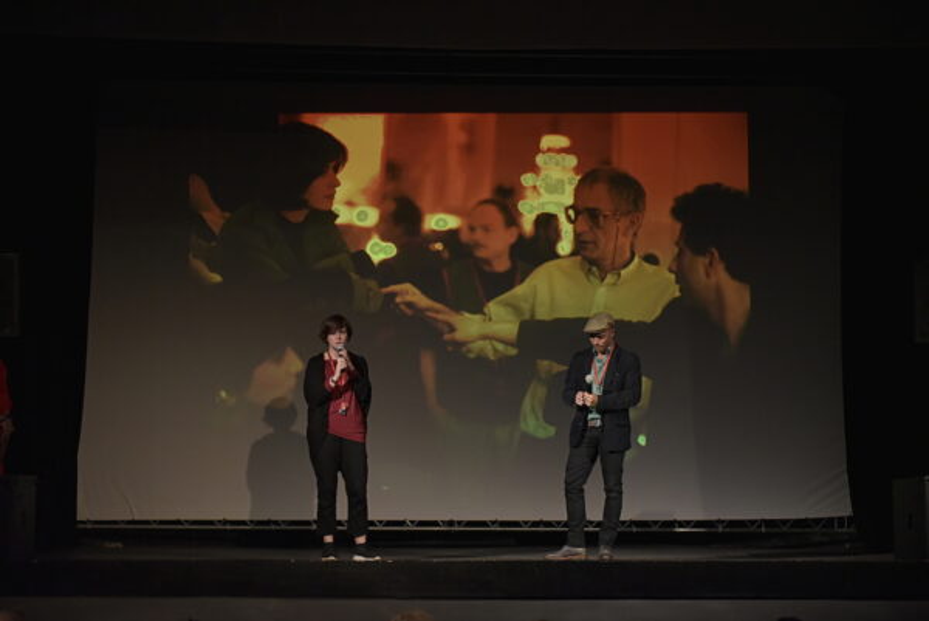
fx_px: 1808
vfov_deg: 19.5
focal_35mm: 70
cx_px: 464
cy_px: 310
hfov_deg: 28.8
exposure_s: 1/400
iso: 5000
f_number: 2.8
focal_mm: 70
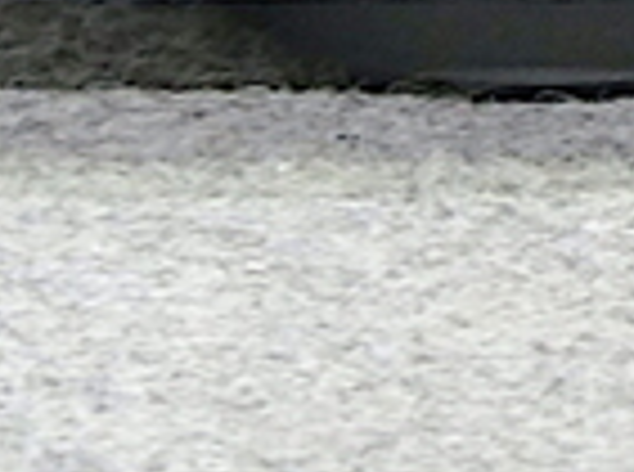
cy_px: -589
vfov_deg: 1.3
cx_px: 1362
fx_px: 21466
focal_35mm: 1175
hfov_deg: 1.7
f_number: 5.6
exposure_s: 1/4
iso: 200
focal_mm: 30.9
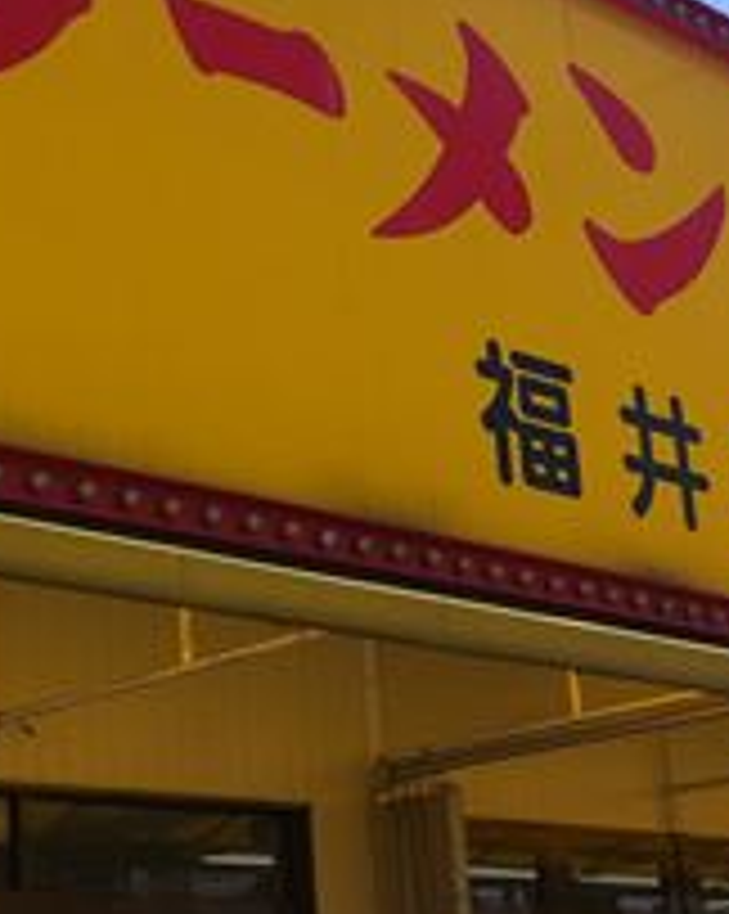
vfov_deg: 22.7
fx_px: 2269
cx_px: 338
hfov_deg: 18.3
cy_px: 290
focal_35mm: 84
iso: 80
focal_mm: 3.85
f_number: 2.8
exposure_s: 1/1040
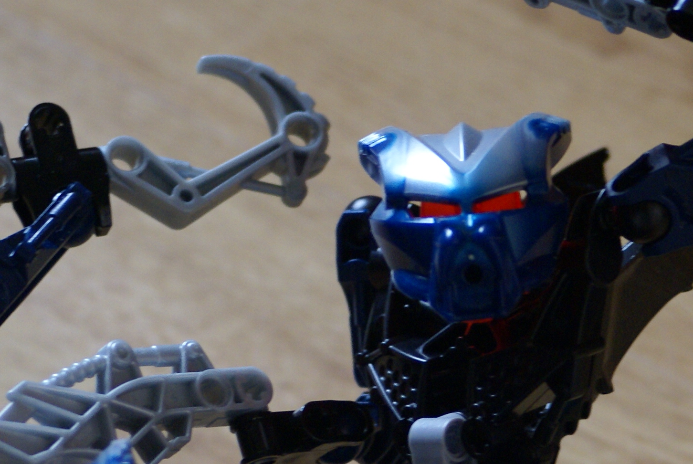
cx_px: 345
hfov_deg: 7.3
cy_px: 463
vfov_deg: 4.9
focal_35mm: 280
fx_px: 5396
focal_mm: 70
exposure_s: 1/80
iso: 400
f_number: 4.5
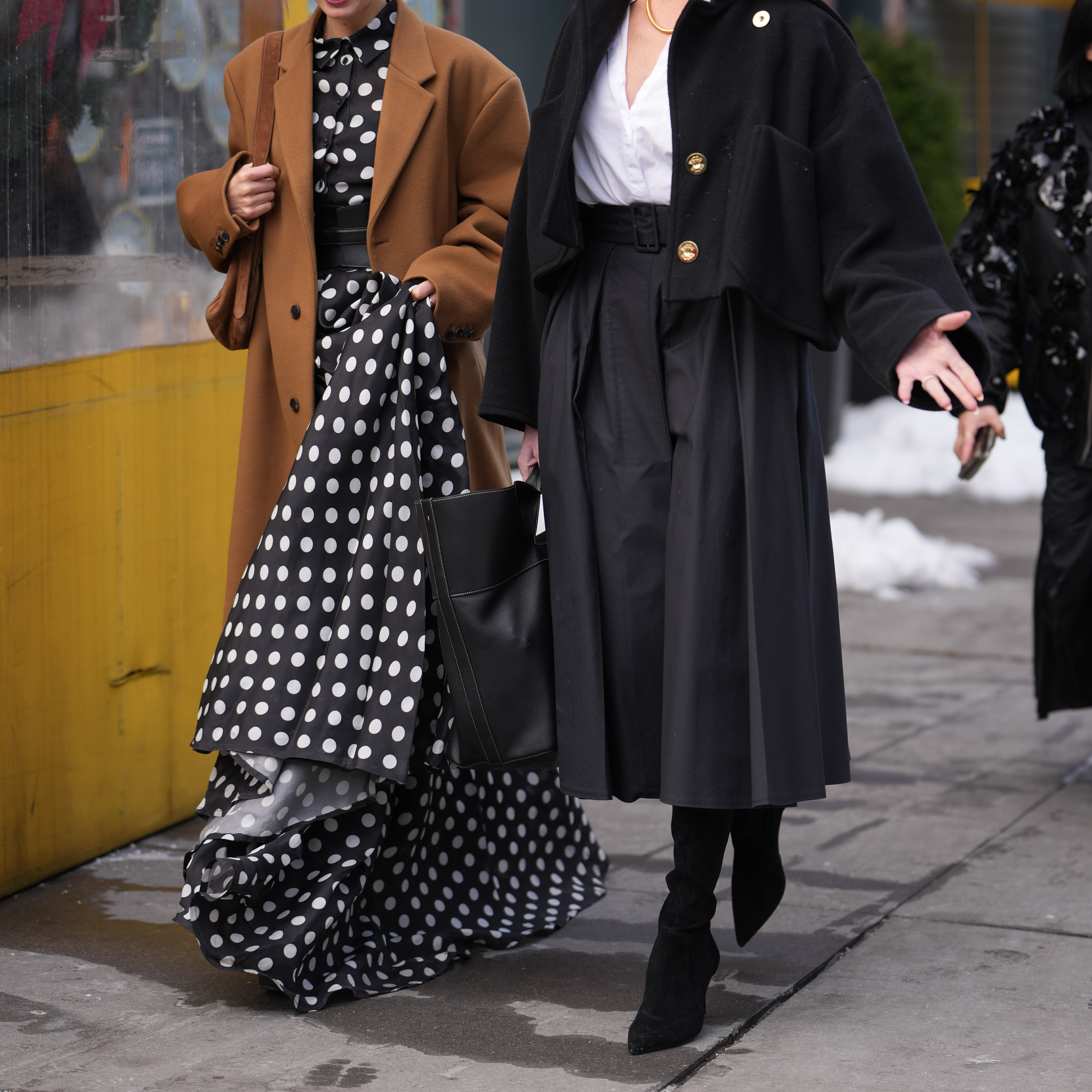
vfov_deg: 17.4
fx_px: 3569
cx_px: 547
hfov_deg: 17.4
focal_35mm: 100
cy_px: 372
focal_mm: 78
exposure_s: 1/1000
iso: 125
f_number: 2
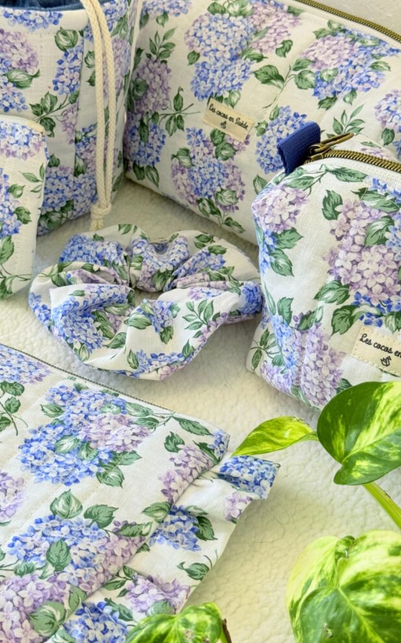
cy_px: 312
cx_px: 155
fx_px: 927
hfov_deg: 24.4
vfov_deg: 38.2
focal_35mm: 53
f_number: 1.78
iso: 100
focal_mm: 6.76
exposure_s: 1/77
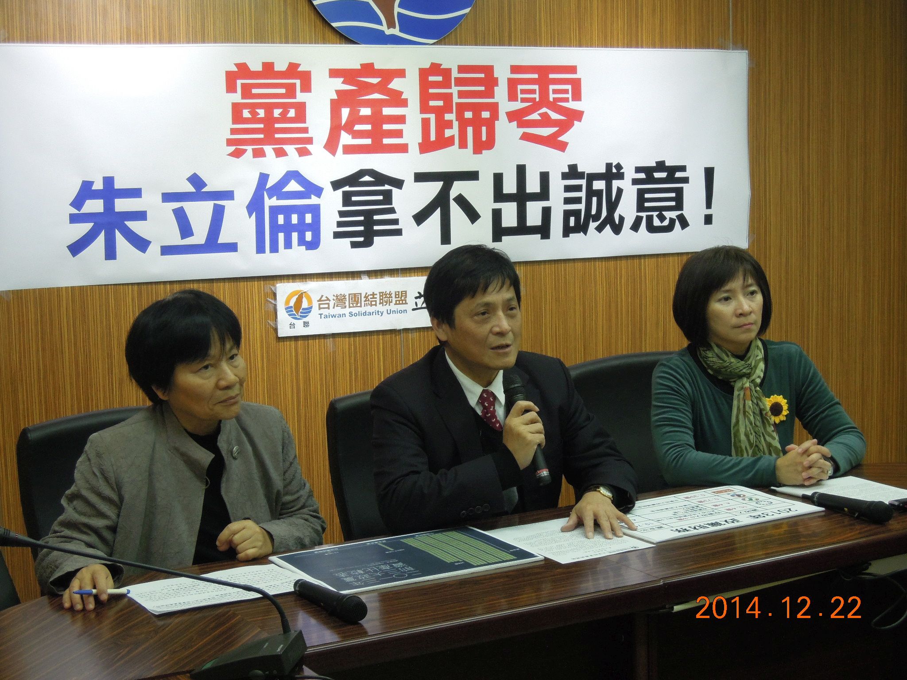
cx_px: 454
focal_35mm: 62
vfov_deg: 23.7
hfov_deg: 31.2
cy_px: 340
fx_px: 1625
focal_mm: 11.1
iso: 400
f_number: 4.2
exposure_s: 1/50
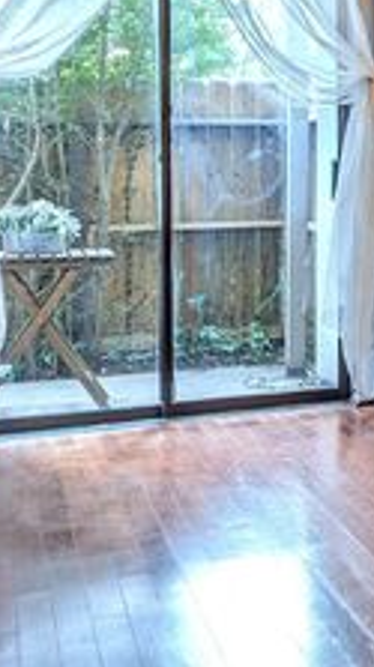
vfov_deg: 31.5
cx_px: 712
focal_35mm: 66
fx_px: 1167
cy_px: 184
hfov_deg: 15.2
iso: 35
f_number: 1.73
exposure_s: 1/40
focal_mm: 4.38
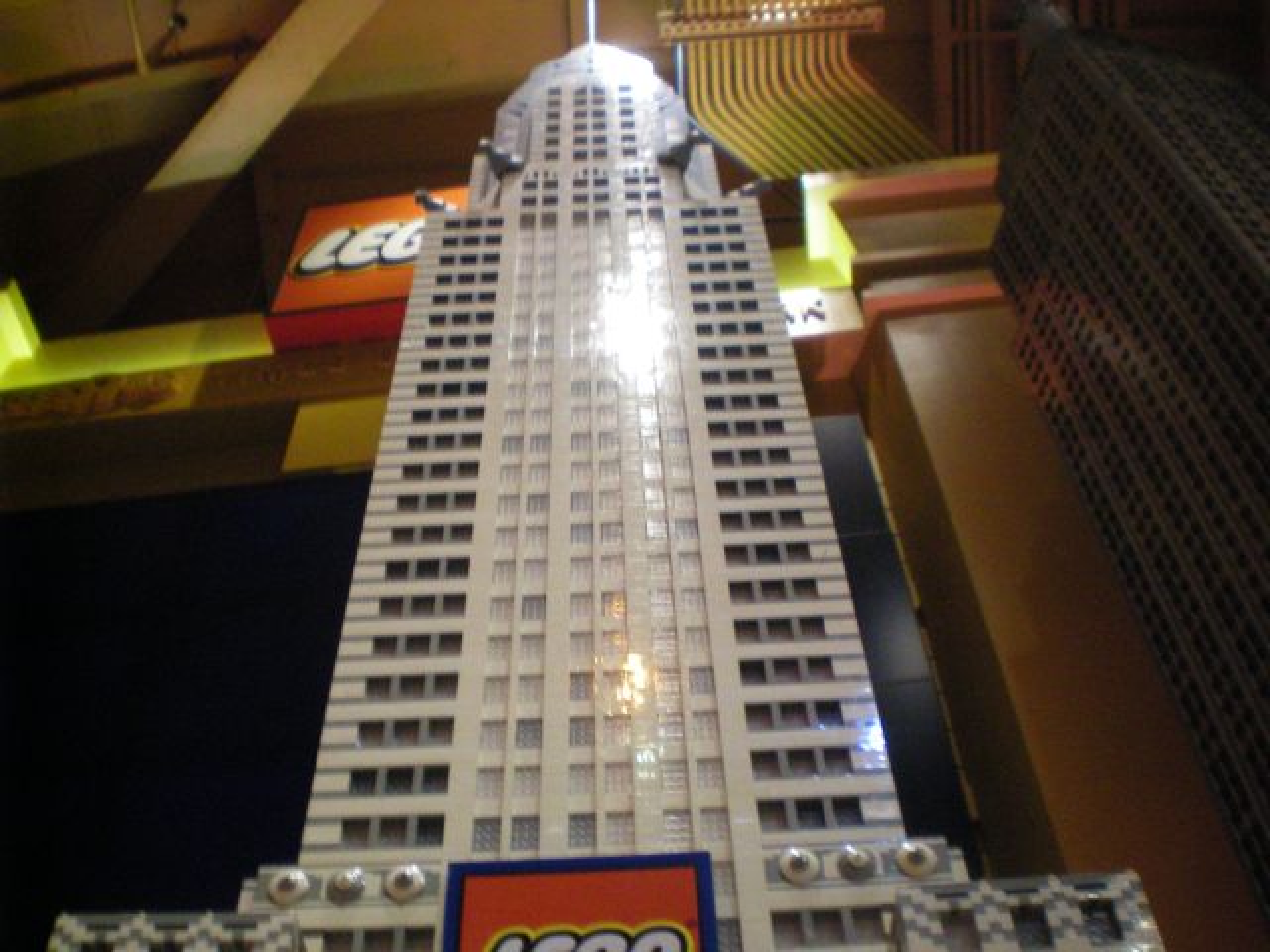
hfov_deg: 49.0
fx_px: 1394
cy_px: 476
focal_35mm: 38
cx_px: 635
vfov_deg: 37.7
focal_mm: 6.3
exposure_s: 1/50
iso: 320
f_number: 3.1
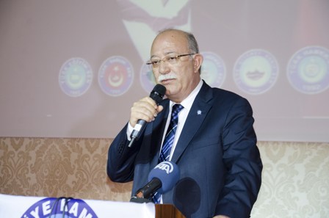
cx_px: 164
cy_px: 109
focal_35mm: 99
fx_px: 903
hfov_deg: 20.6
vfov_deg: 13.8
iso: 800
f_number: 5.3
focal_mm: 66
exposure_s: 1/60
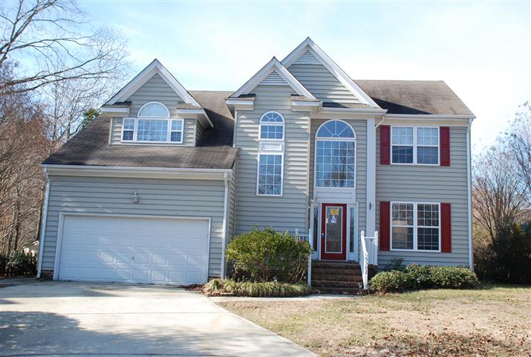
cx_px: 266
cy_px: 178
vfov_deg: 37.0
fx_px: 532
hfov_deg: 53.0
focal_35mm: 36
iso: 100
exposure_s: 1/160
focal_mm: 24
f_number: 6.3
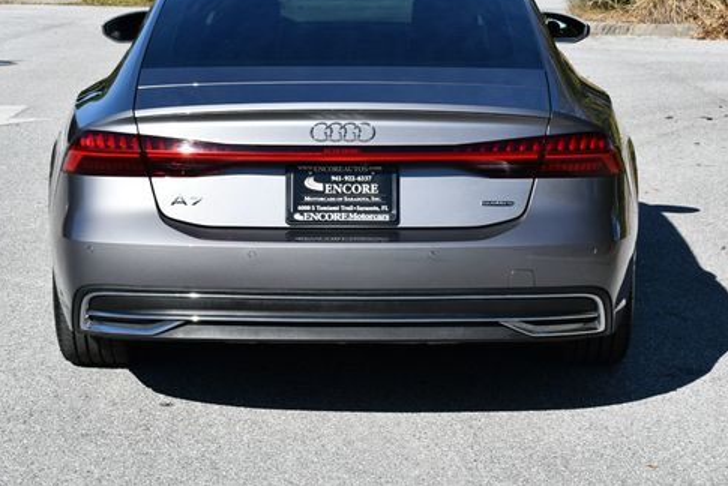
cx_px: 345
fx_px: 1922
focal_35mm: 95
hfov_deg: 21.4
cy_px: 166
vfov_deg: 14.4
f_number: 9
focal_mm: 36
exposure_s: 1/320
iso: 100
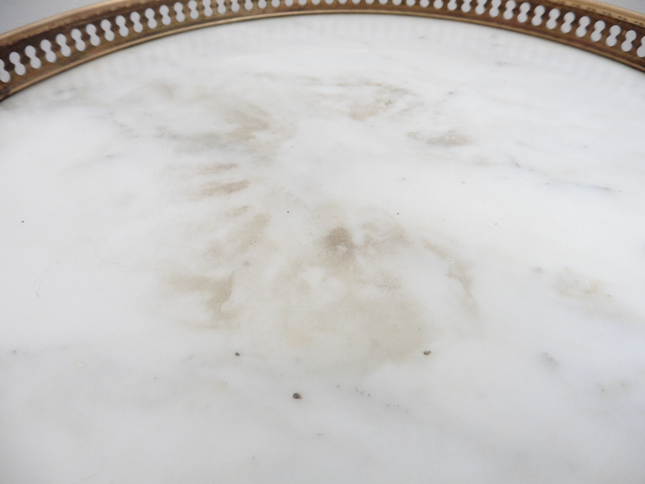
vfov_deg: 56.8
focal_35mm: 24
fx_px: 447
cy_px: 242
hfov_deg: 71.6
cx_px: 322
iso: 160
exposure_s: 1/60
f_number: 3.3
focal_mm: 4.3
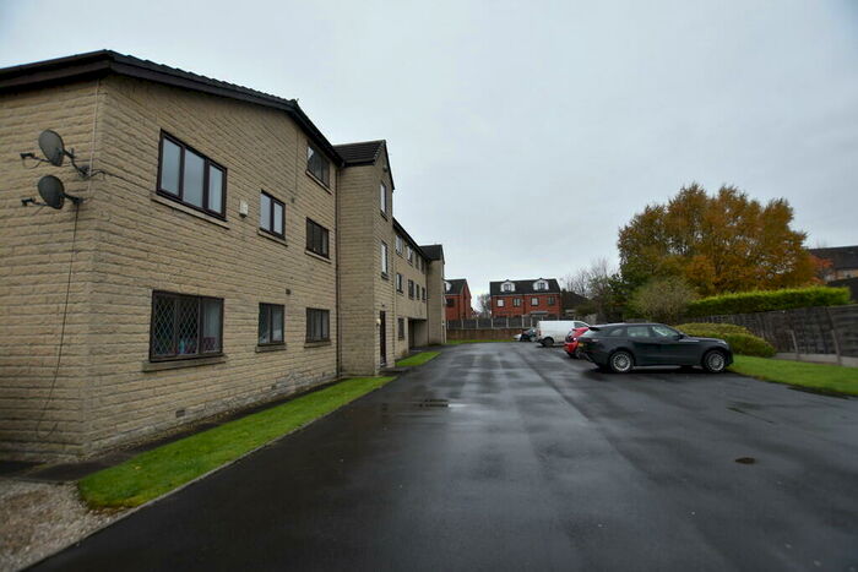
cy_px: 286
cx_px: 429
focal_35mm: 15
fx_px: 358
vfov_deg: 77.4
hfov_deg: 100.4
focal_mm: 10
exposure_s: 1/50
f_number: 3.5
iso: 100
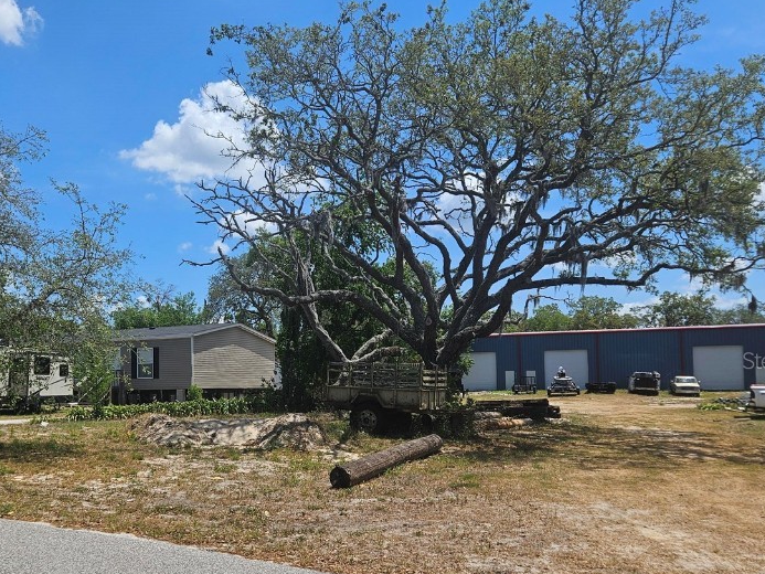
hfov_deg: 53.3
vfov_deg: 41.5
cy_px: 360
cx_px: 281
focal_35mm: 34
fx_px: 752
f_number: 1.8
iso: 25
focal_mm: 5.4
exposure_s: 1/2417
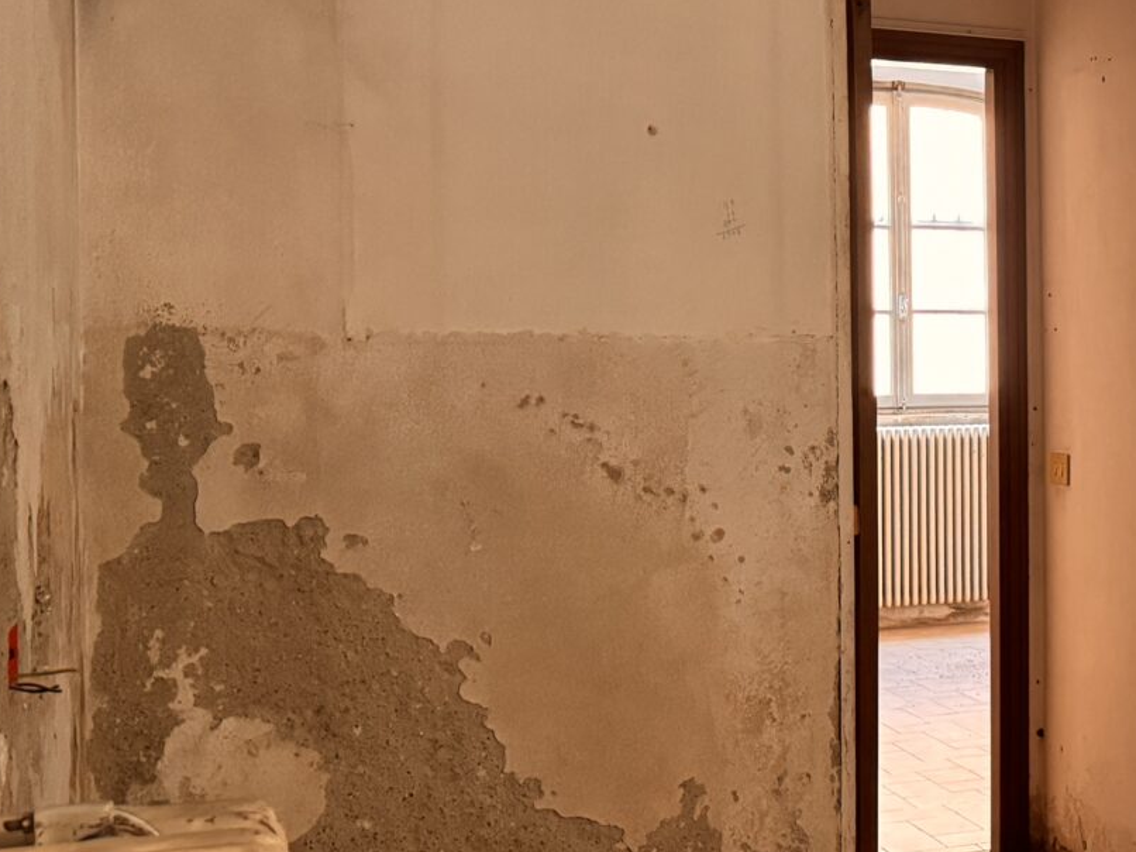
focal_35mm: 61
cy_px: 378
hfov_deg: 28.2
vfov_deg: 24.0
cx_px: 1309
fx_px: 2001
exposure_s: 1/55
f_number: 1.78
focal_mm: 6.76
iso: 800
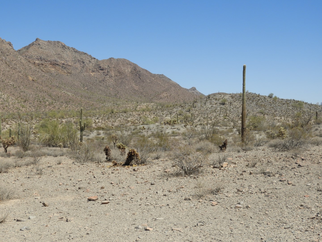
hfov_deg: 38.2
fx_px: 465
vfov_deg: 29.1
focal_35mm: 50
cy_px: 121
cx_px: 161
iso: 100
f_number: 4
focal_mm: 9
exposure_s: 1/1250
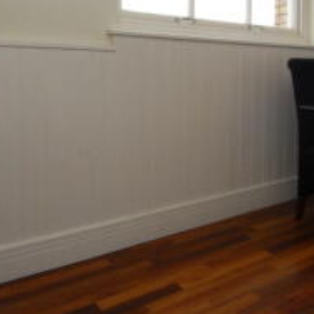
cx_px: 274
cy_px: 76
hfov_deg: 40.1
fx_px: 400
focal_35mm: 39
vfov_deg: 41.5
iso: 640
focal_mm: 12
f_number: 8
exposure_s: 1/250
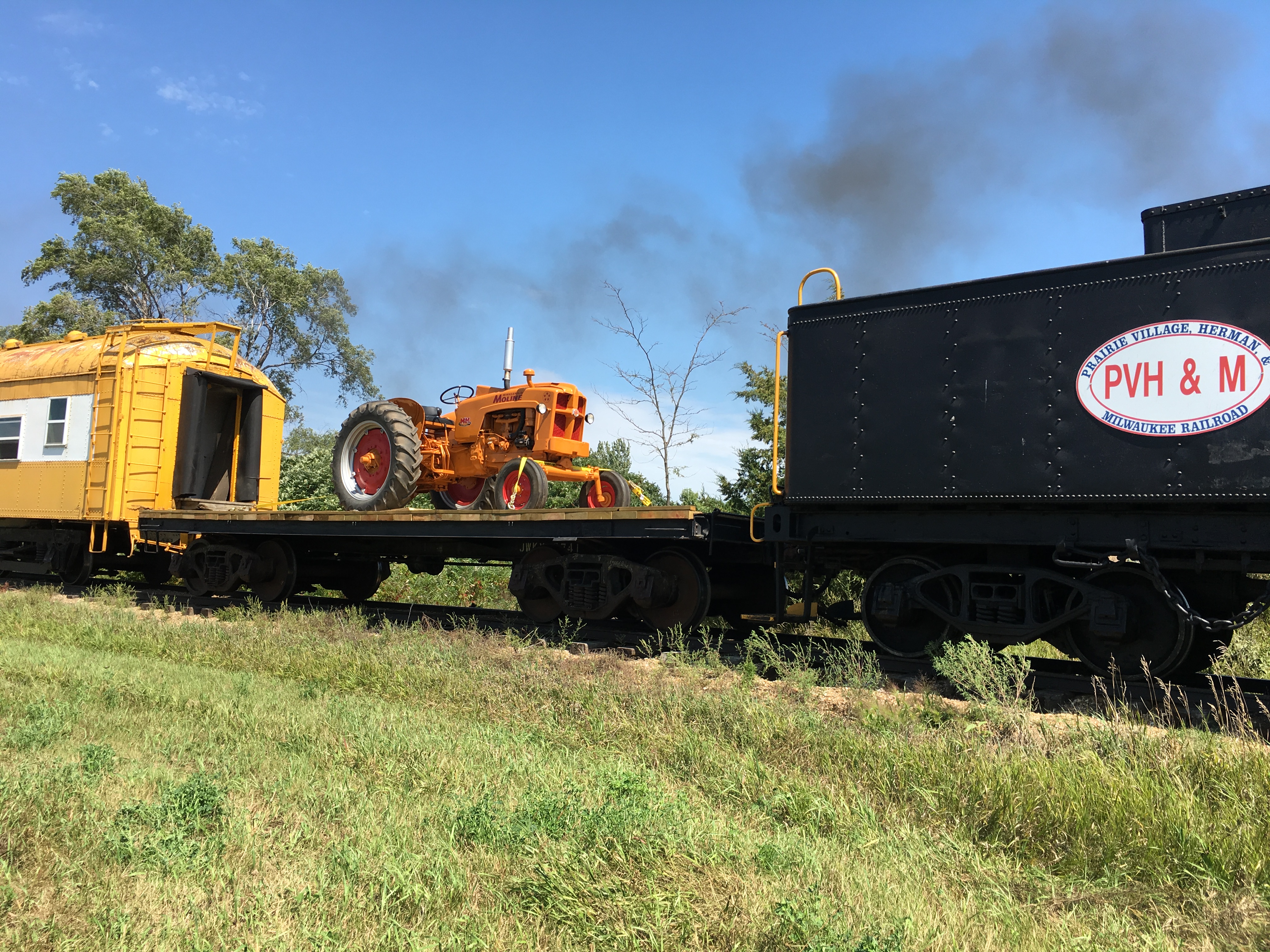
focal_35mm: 29
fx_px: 1064
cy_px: 476
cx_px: 635
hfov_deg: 61.7
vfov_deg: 48.2
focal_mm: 4.15
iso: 25
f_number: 2.2
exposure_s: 1/874
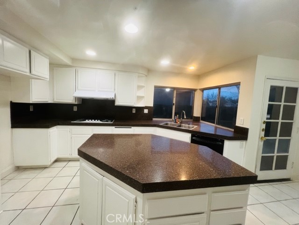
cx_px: 150
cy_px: 112
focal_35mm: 13
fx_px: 112
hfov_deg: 106.2
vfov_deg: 89.9
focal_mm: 1.57
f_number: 1.8
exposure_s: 1/60
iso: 160
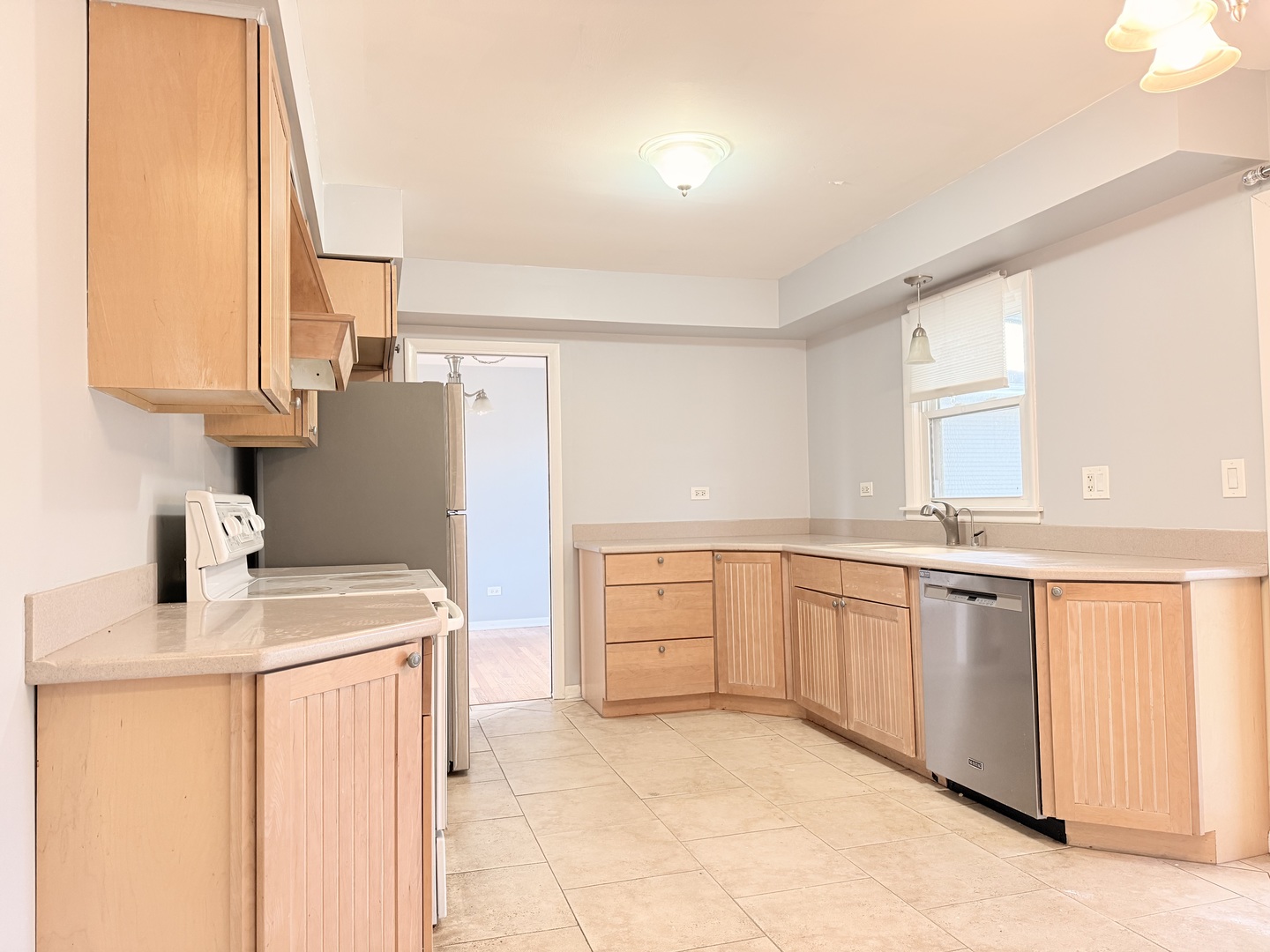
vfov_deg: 56.8
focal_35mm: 24
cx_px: 635
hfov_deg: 71.6
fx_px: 881
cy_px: 476
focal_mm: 6.76
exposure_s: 1/60
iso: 250
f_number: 1.78
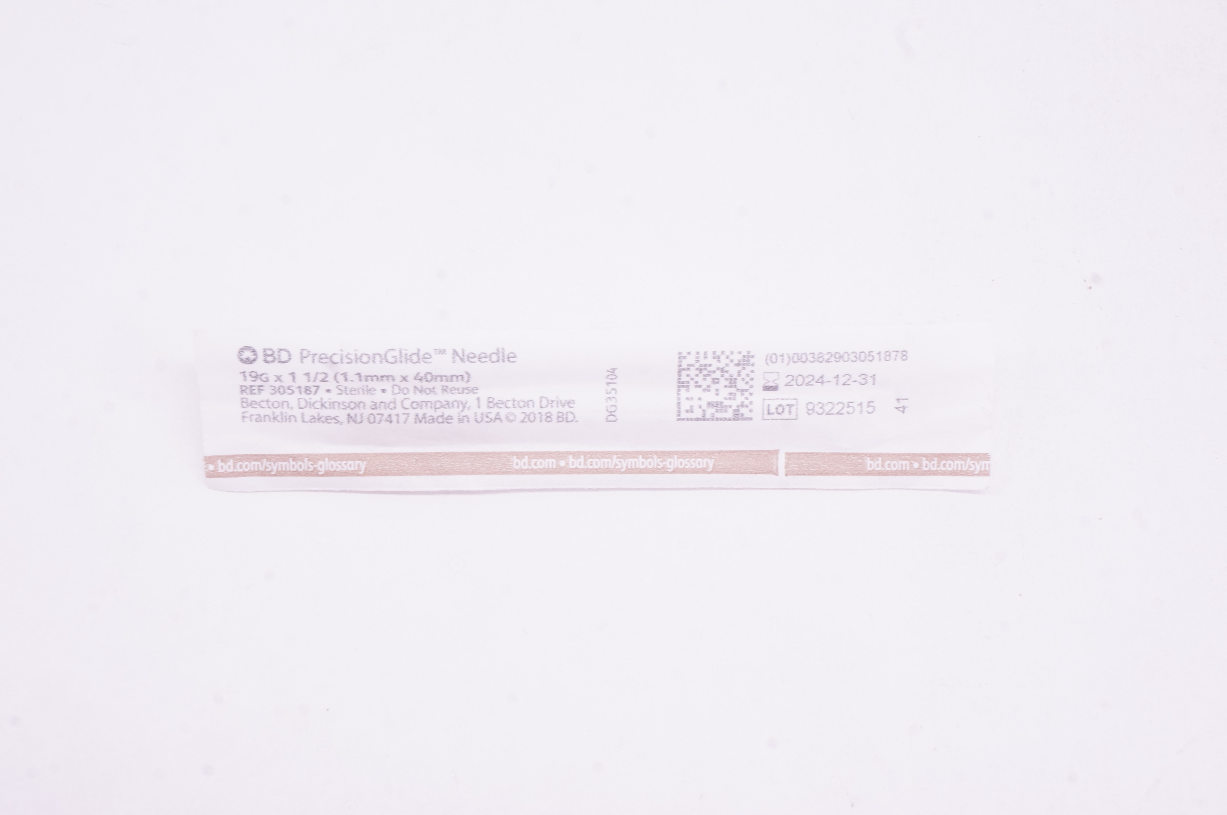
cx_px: 614
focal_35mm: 69
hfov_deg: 29.3
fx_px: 2349
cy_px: 408
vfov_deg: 19.7
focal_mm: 46
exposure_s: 1/20
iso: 800
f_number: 16
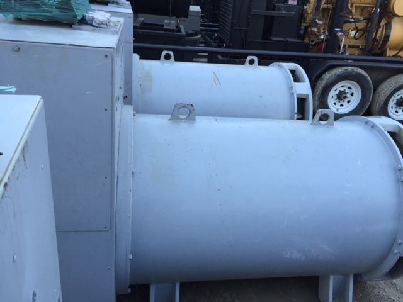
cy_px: 151
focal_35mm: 29
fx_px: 338
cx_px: 202
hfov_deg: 61.7
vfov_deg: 48.2
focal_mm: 4.15
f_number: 2.2
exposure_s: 1/40
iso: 40
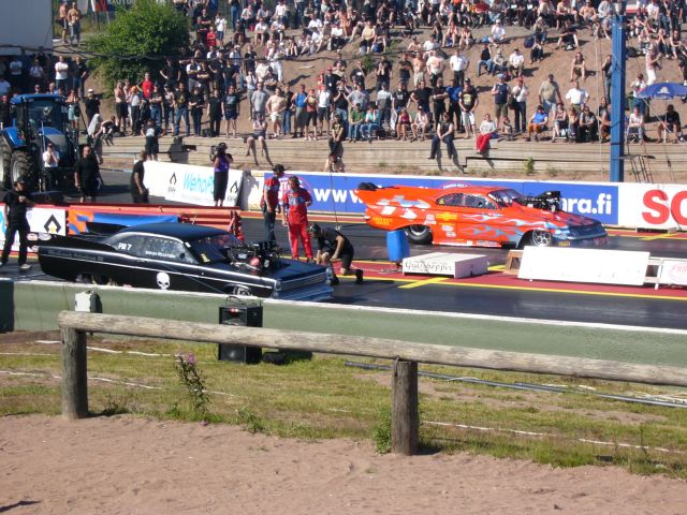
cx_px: 344
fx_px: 2084
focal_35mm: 105
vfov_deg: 14.1
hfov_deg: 18.7
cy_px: 258
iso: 50
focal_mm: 17.4
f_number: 14
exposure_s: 1/50
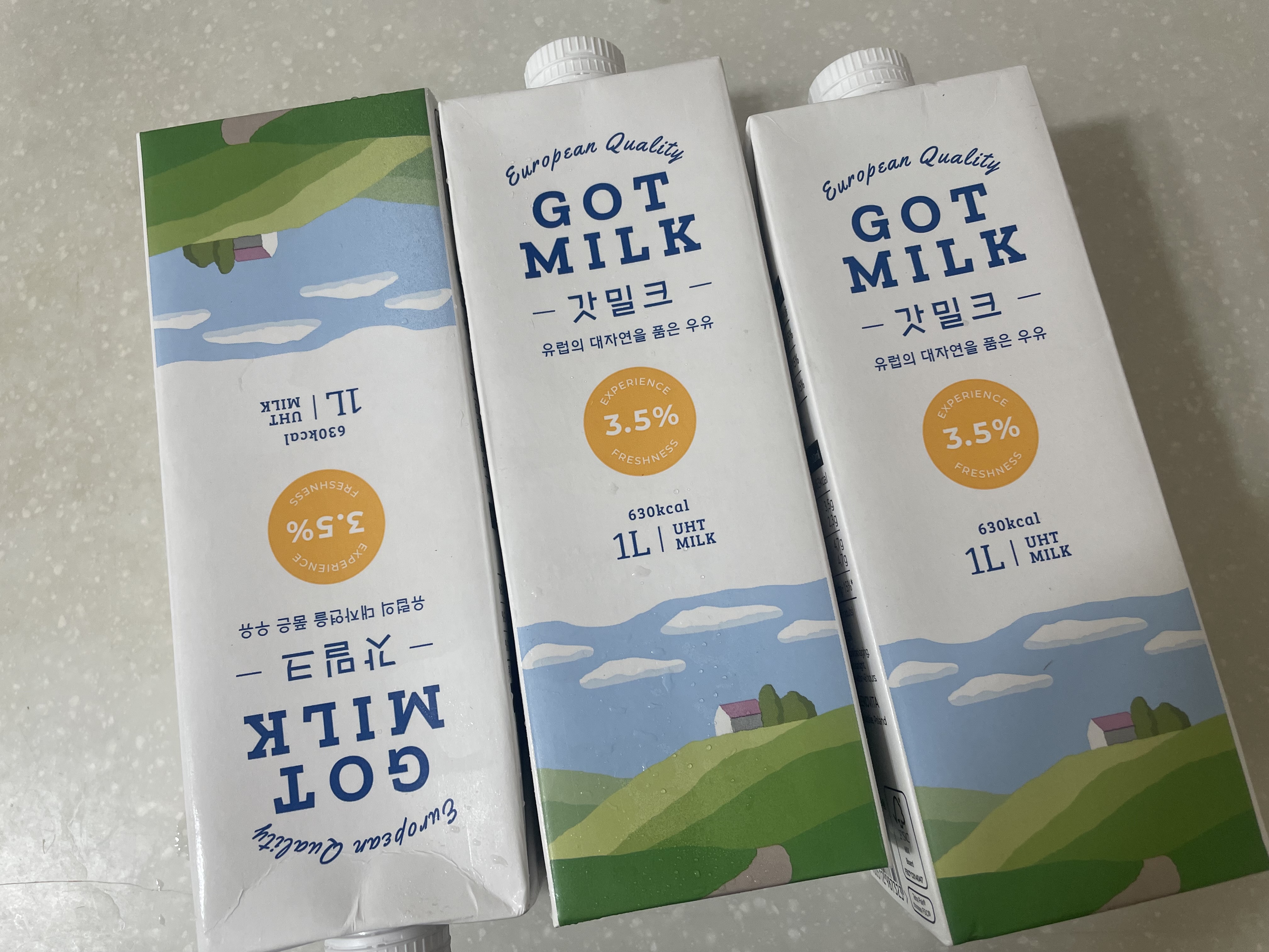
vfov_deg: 53.1
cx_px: 634
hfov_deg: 67.3
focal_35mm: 26
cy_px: 476
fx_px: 953
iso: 80
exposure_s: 1/60
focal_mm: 4.2
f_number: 1.6
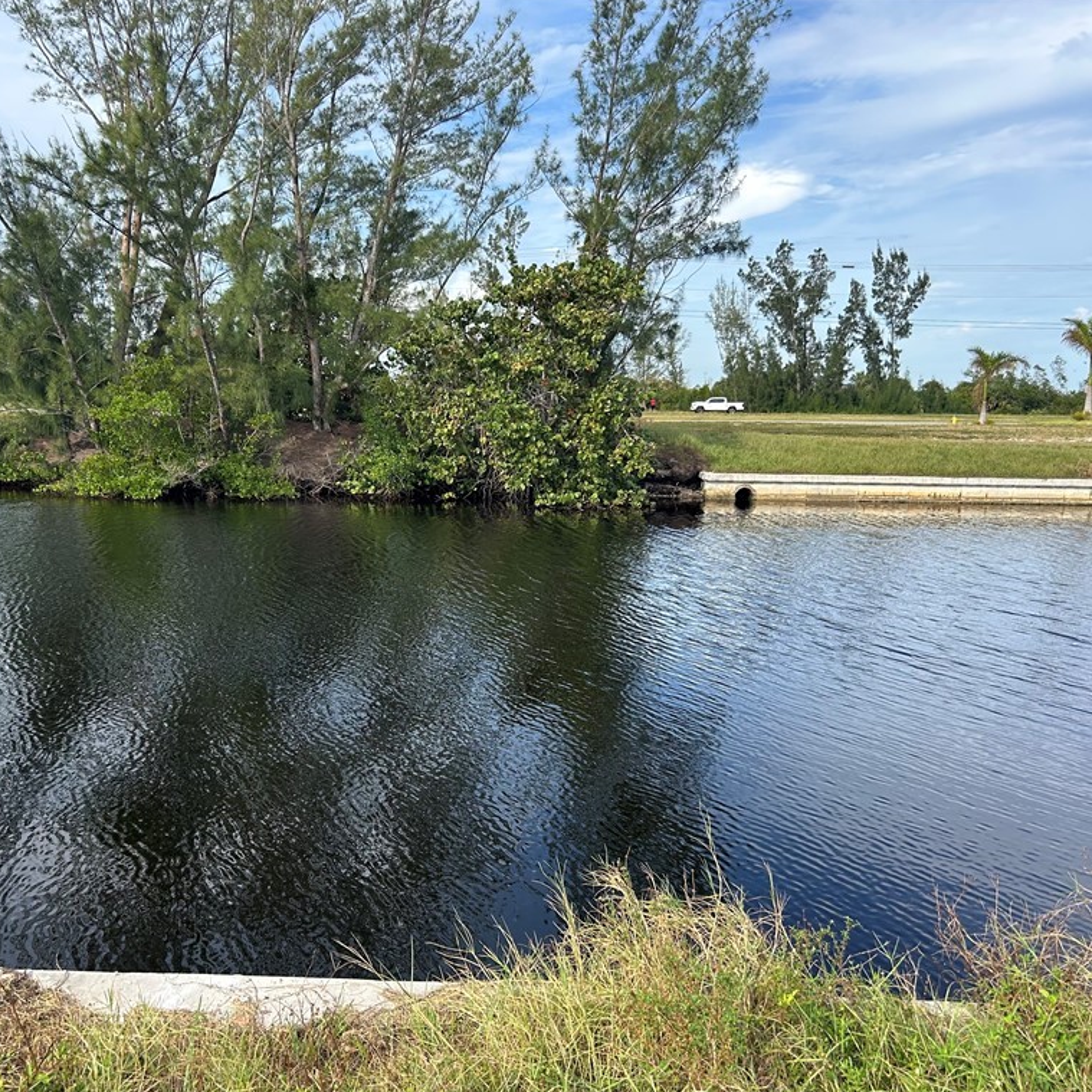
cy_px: 547
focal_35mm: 31
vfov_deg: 52.5
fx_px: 1106
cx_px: 447
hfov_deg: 52.2
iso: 50
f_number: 1.5
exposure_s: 1/1838
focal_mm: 5.7
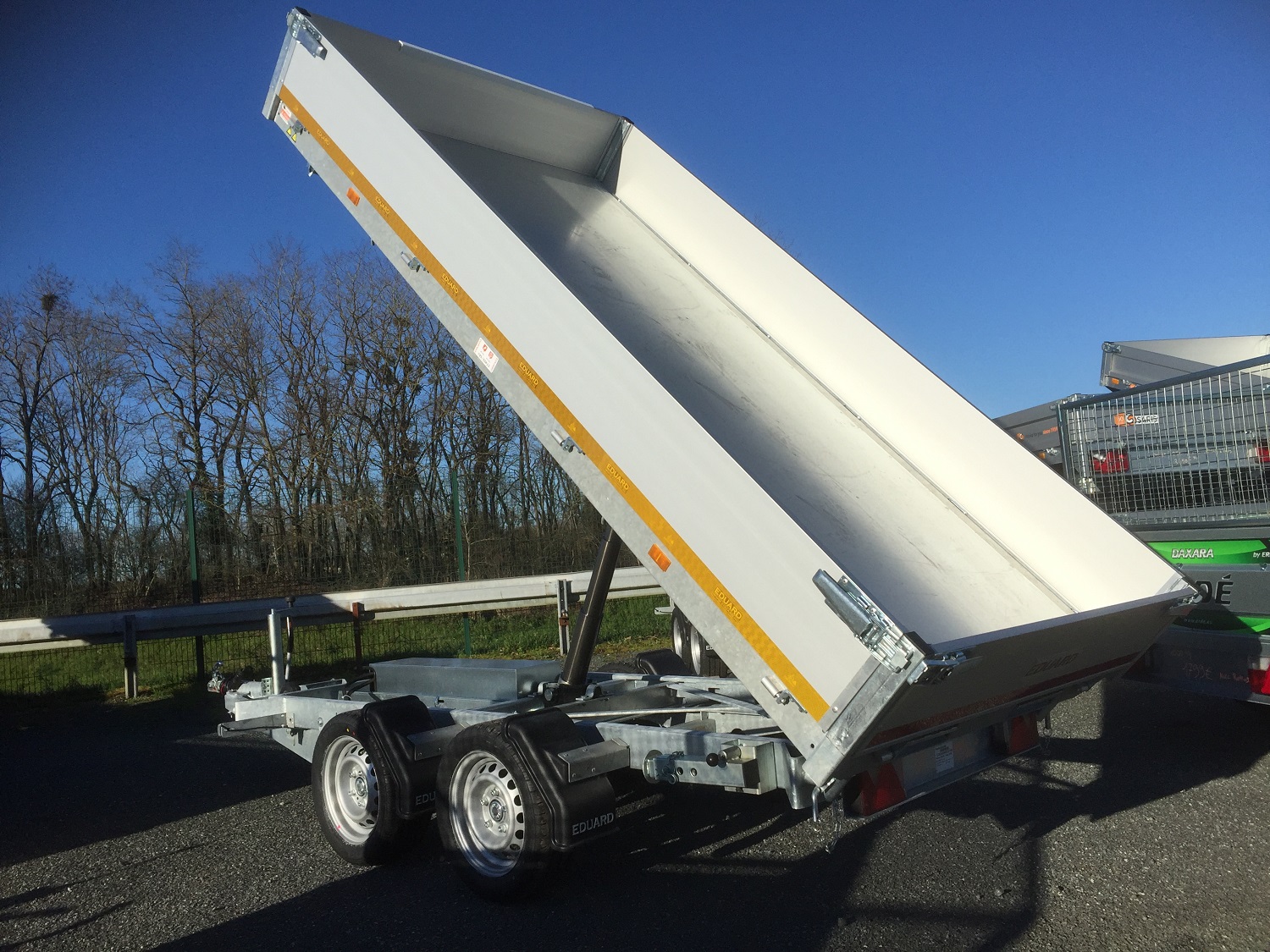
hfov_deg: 61.7
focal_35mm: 29
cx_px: 635
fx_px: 1064
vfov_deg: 48.2
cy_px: 476
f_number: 2.2
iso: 32
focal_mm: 4.15
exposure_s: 1/3968
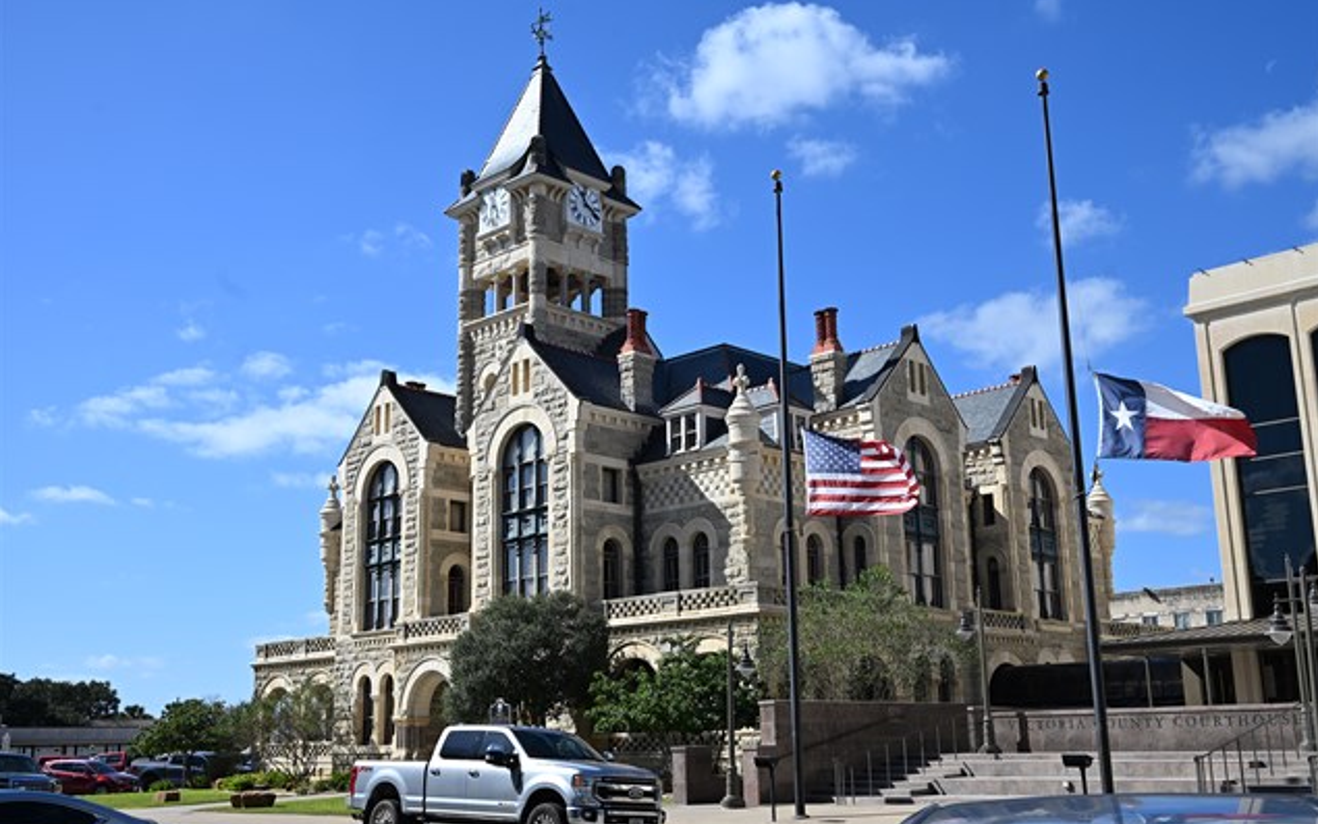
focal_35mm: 38
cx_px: 662
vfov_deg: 33.6
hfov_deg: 51.5
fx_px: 1365
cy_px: 410
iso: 100
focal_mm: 37
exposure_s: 1/400
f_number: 7.1
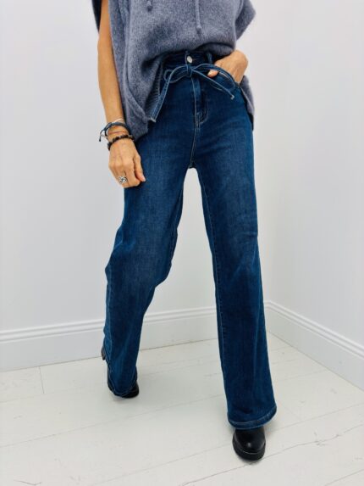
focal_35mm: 26
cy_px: 243
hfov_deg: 53.1
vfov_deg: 67.3
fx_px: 364
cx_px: 182
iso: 40
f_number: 1.6
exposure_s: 1/142
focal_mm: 5.96
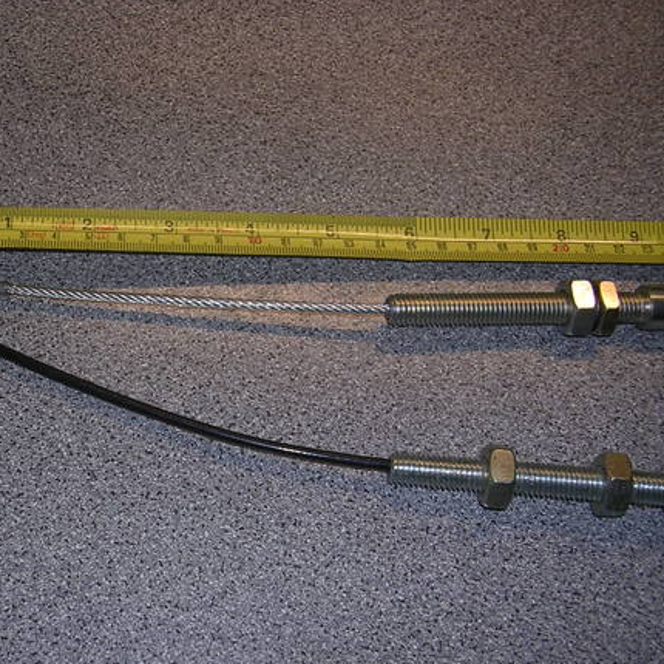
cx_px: 193
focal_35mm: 50
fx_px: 1085
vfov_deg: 34.0
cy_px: 366
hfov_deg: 33.5
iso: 50
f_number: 2.8
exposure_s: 1/60.1
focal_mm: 5.8
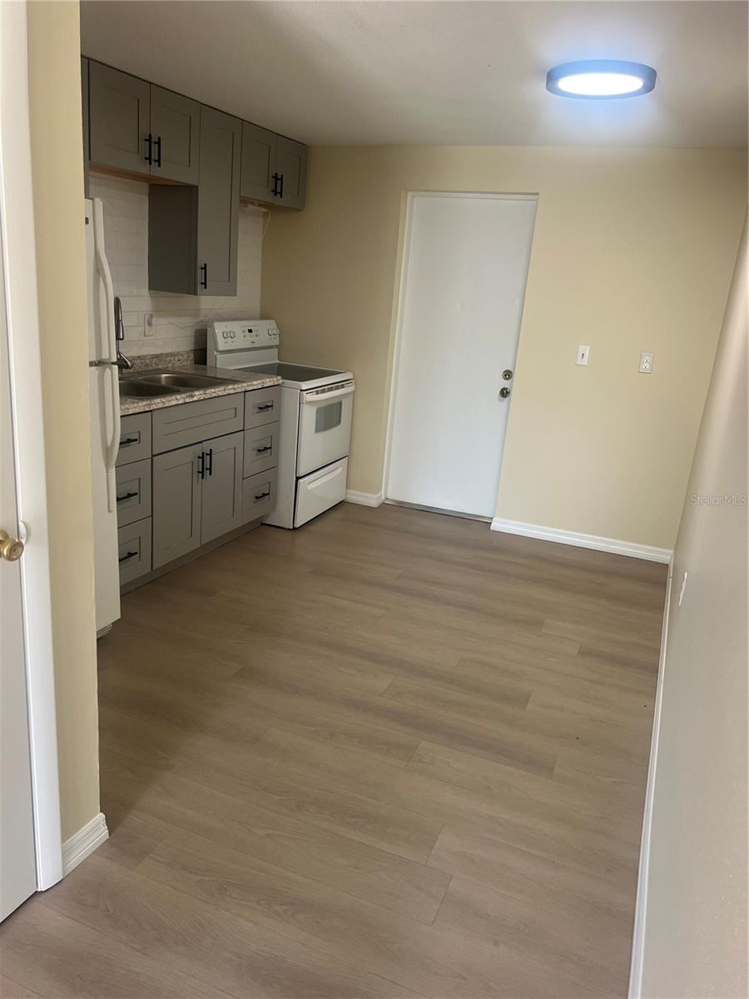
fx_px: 750
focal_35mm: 26
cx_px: 374
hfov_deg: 53.1
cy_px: 500
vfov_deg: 67.3
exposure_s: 1/121
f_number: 1.5
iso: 100
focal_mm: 5.7
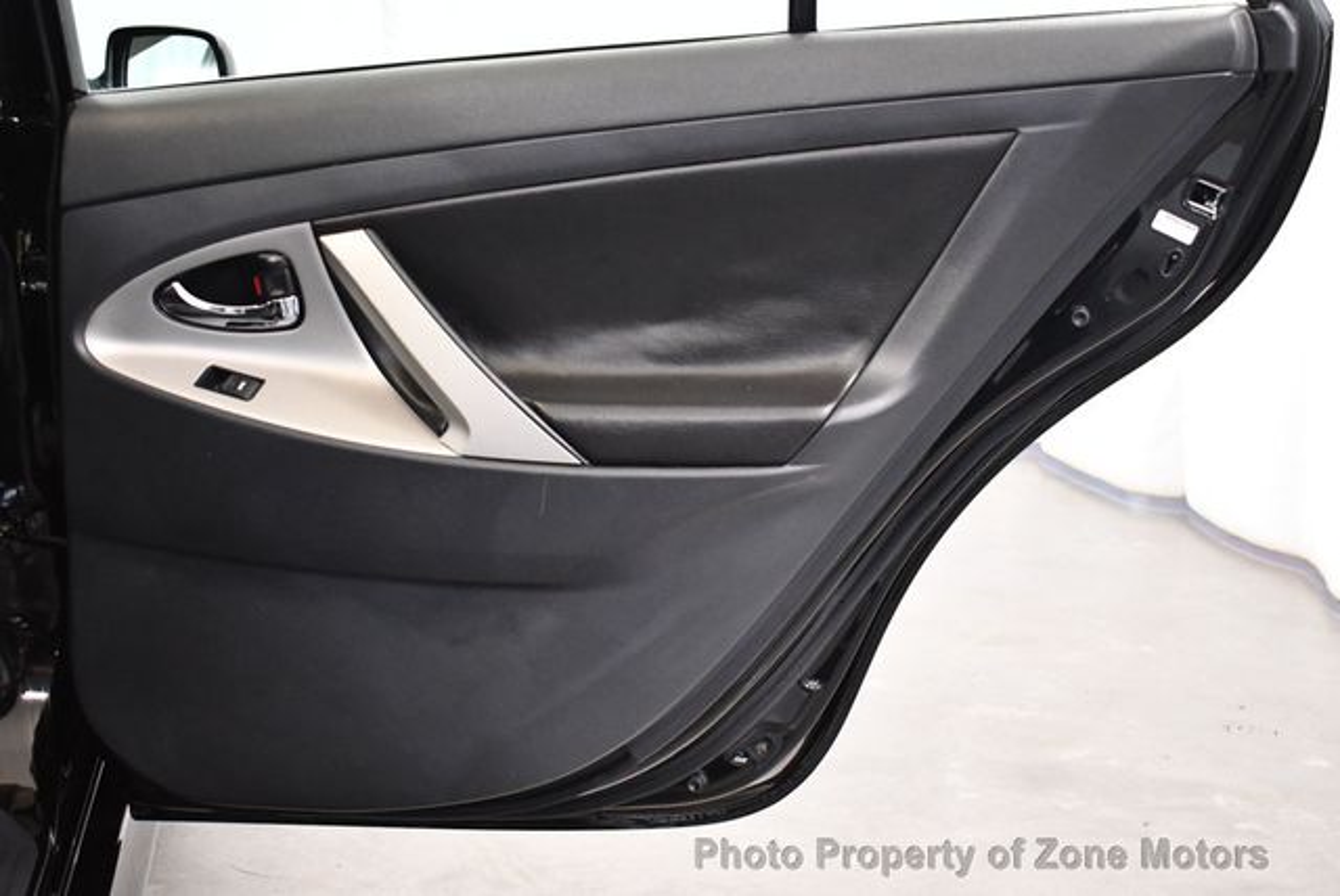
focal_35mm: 48
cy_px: 448
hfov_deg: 41.1
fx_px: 1788
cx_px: 670
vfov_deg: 28.1
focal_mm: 24
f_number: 3.8
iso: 3200
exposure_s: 1/80
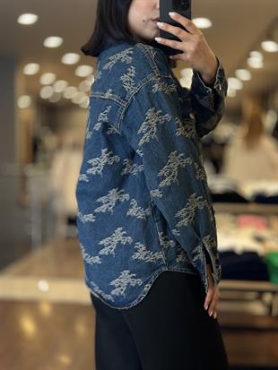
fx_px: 514
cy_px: 185
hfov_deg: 30.3
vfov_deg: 39.6
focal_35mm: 48
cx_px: 139
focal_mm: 6.86
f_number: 1.78
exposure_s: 1/70
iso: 125
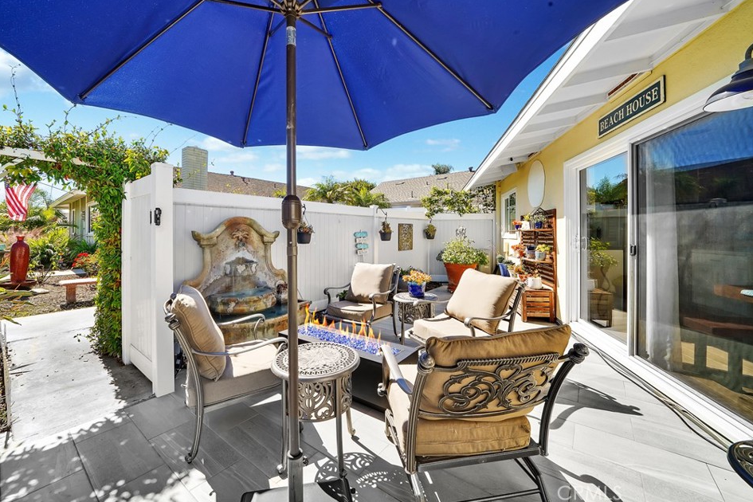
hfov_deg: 108.3
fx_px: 272
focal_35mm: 13
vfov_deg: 85.3
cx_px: 374
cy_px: 232
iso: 100
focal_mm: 12
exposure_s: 1/40
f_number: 16
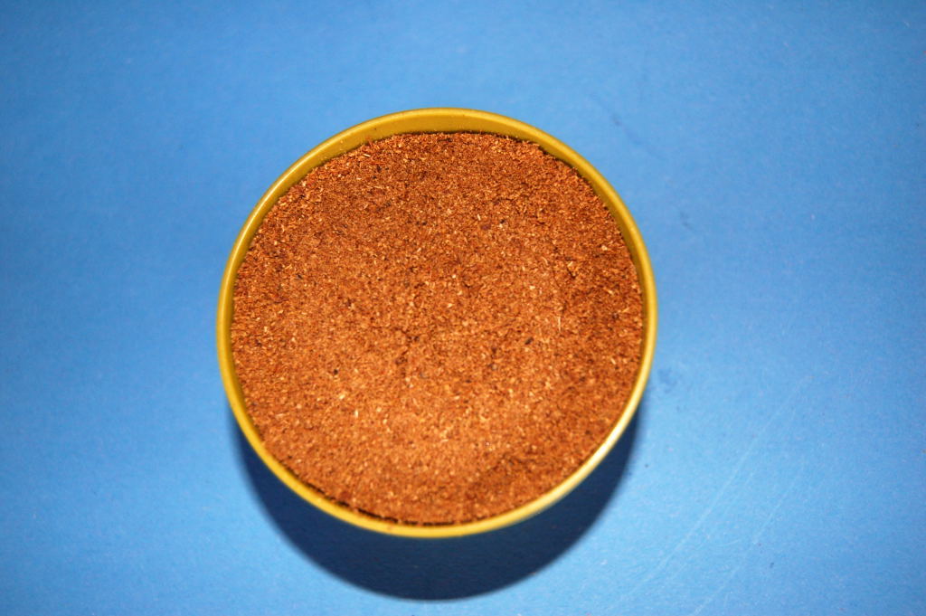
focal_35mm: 46
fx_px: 1195
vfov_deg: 28.9
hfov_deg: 42.4
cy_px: 308
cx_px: 463
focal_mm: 31
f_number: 4.5
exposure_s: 1/60
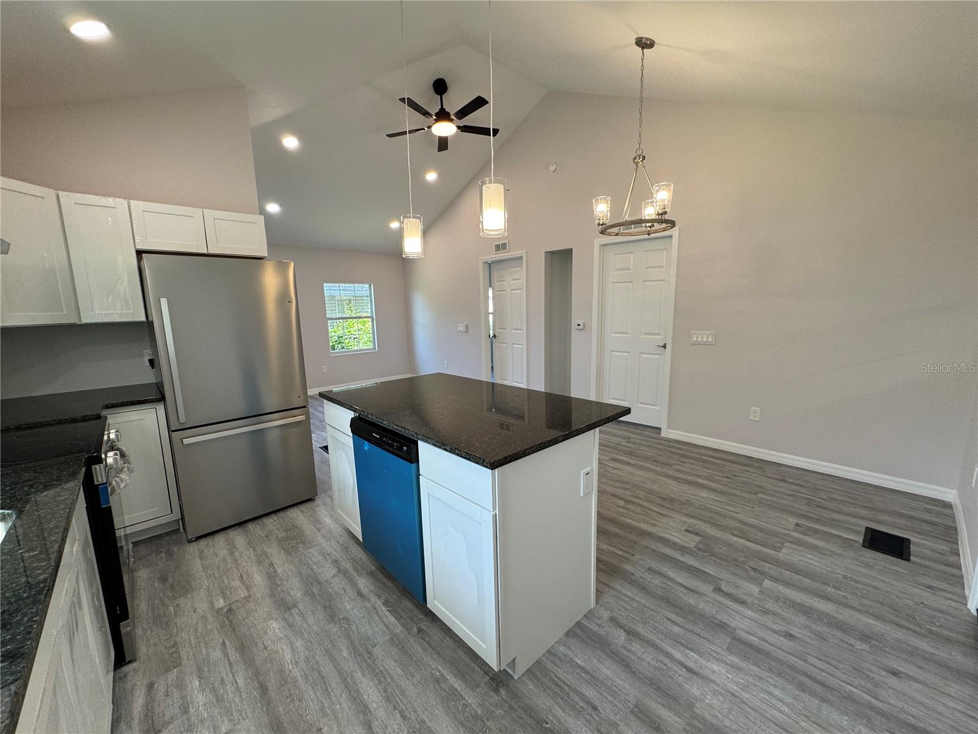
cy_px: 367
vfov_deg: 85.7
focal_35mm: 14
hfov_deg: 102.1
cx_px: 489
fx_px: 396
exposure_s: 1/120
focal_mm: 2.22
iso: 100
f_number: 2.2
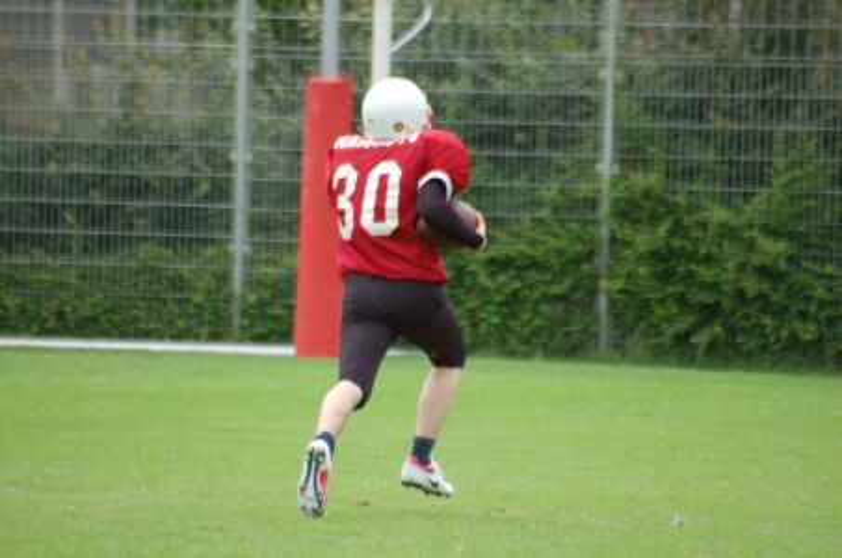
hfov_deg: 4.6
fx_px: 10503
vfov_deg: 3.0
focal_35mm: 450
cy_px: 279
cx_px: 421
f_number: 5.6
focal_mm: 300
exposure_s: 1/640
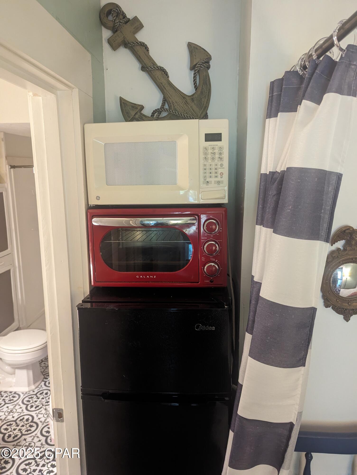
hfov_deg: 56.9
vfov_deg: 71.5
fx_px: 329
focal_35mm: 24
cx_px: 178
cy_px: 238
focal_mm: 6.81
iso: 1801
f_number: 1.85
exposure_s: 1/120
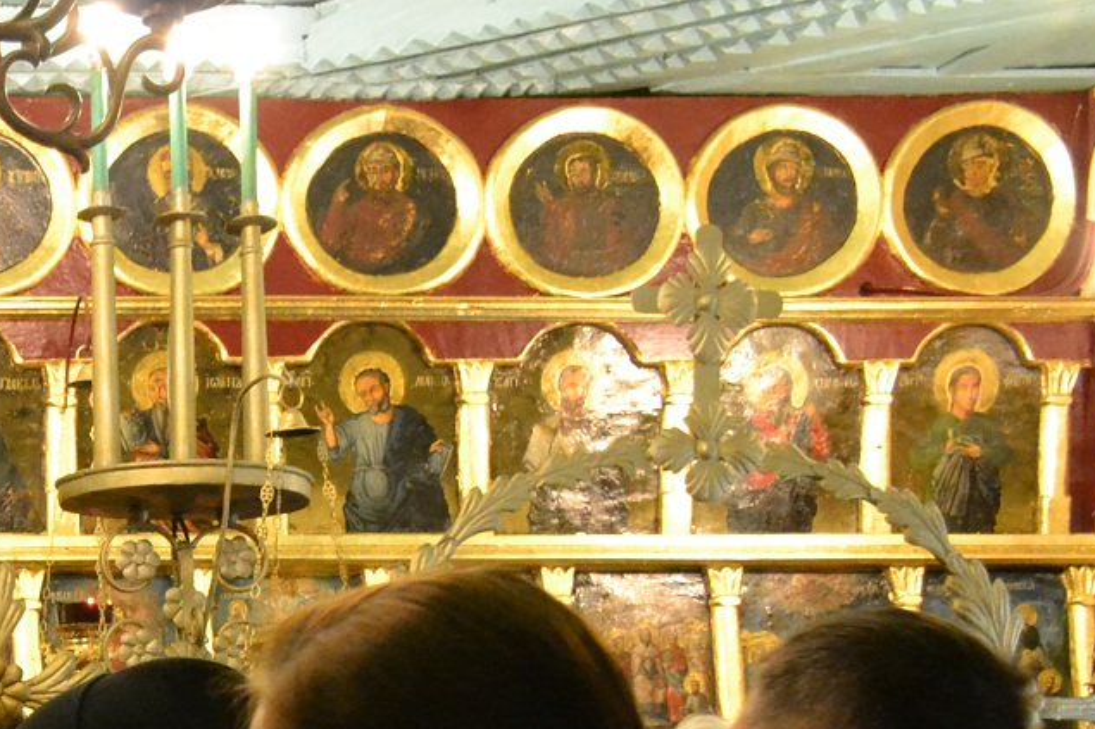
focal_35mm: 85
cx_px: -550
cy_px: 1092
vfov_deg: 14.9
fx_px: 2585
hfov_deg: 20.5
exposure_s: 1/30
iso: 3200
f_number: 5.6
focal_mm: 18
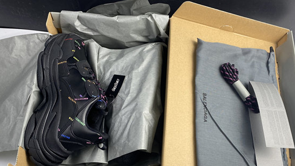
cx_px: 155
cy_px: 120
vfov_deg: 32.4
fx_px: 282
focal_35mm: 36
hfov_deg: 55.3
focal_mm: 4.25
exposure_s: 1/100
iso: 80
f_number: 1.8
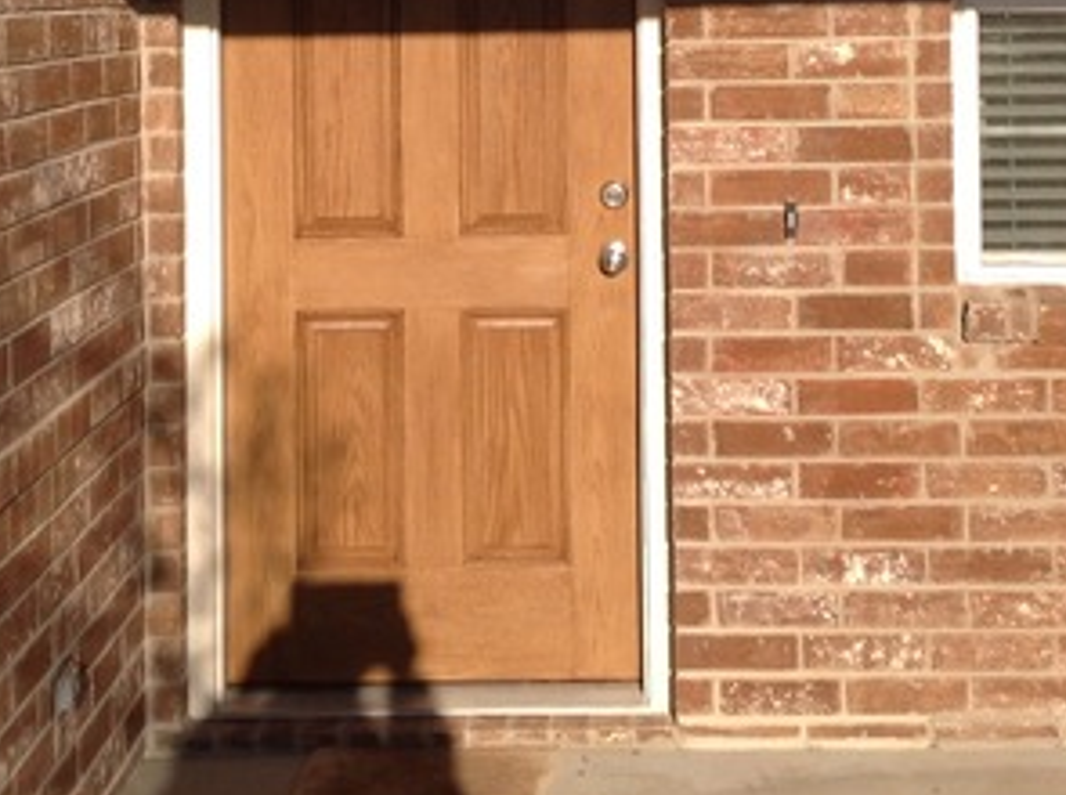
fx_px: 2336
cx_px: 578
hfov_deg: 25.7
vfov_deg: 18.9
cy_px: 29
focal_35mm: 76
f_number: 2.4
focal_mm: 4.28
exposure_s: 1/2016
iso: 50
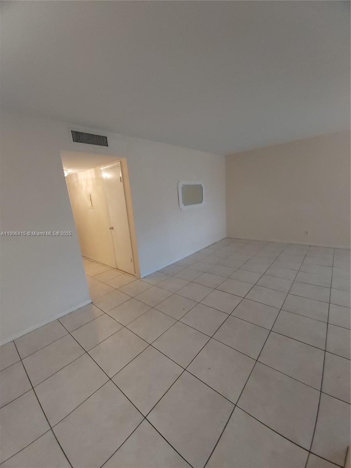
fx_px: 162
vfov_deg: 110.5
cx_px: 176
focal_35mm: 12
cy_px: 234
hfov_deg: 94.5
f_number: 2.2
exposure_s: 1/60
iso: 160
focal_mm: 1.42
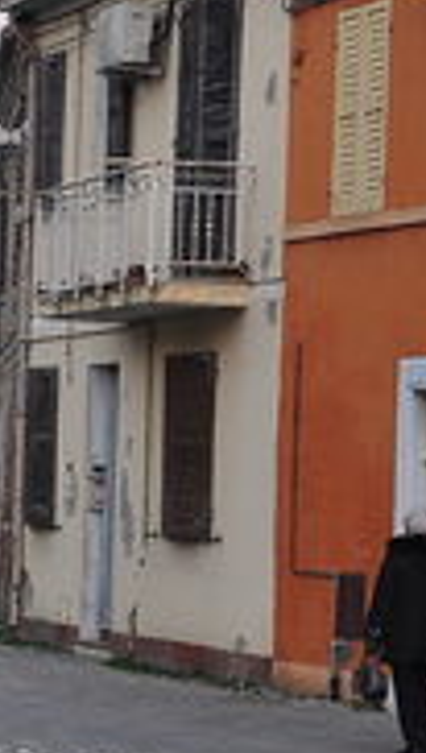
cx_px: -550
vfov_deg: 11.9
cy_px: 505
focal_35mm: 181
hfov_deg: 6.5
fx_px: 3612
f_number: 4.5
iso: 200
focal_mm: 35
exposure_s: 1/30
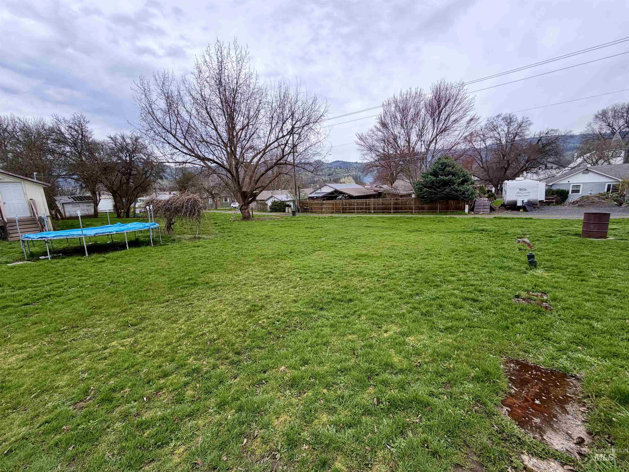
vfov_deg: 85.7
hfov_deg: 102.1
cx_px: 314
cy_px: 236
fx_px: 254
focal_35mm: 14
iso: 40
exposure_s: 1/569
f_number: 2.2
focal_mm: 2.22
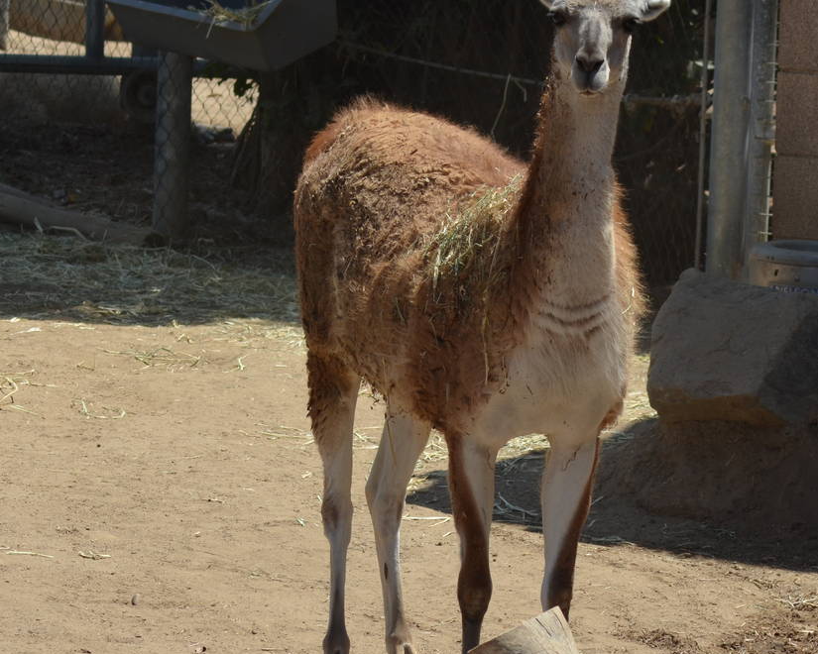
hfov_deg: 6.1
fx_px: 7650
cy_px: 351
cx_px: 508
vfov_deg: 4.9
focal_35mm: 316
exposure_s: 1/800
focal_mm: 116
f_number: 7.1
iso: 200
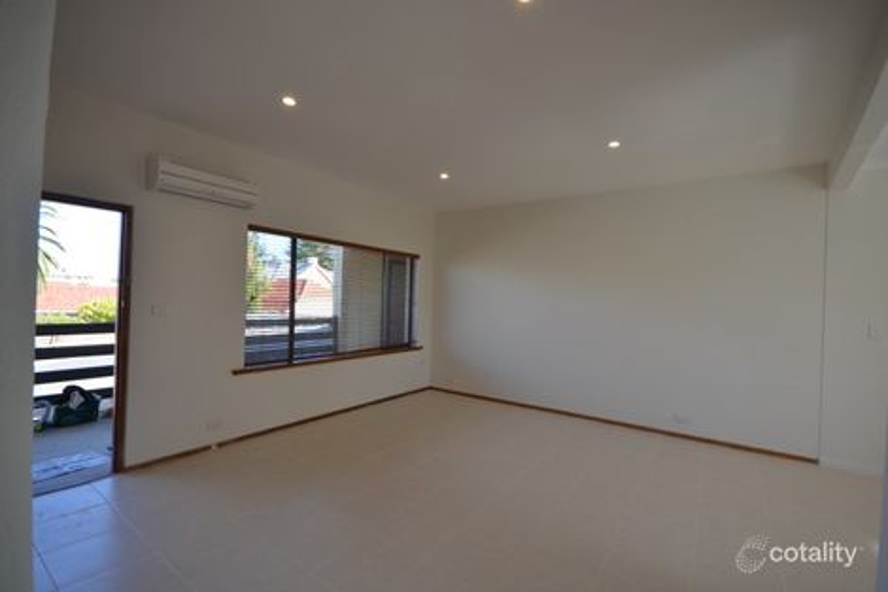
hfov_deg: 100.4
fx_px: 370
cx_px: 444
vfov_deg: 77.3
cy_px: 296
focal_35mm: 15
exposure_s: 1/60
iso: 110
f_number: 5.6
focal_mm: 10
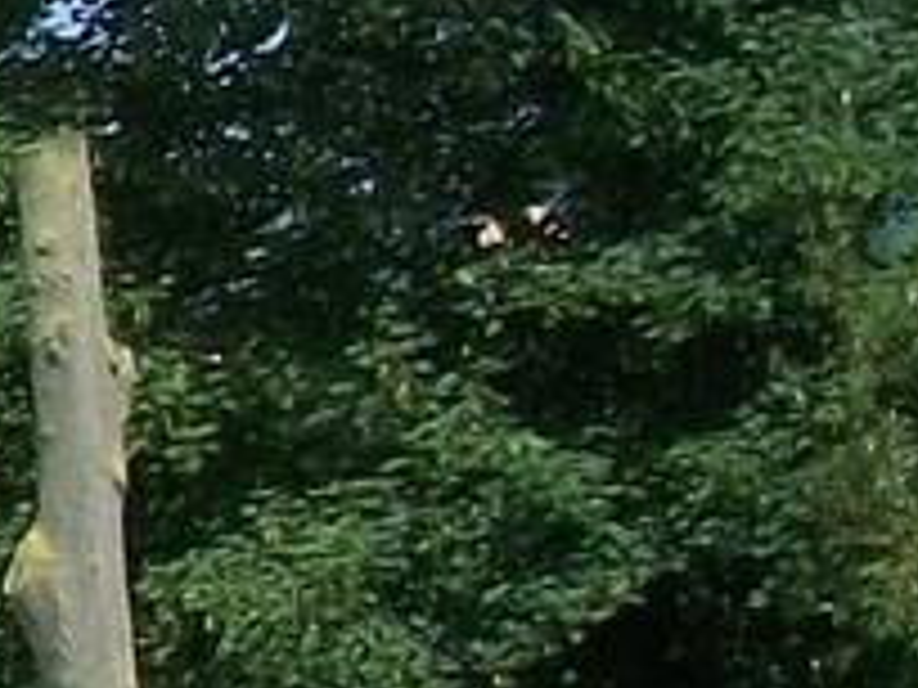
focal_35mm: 251
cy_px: 1237
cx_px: -2228
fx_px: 6656
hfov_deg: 6.8
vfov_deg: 5.8
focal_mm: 5.7
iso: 80
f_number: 5.5
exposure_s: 1/400
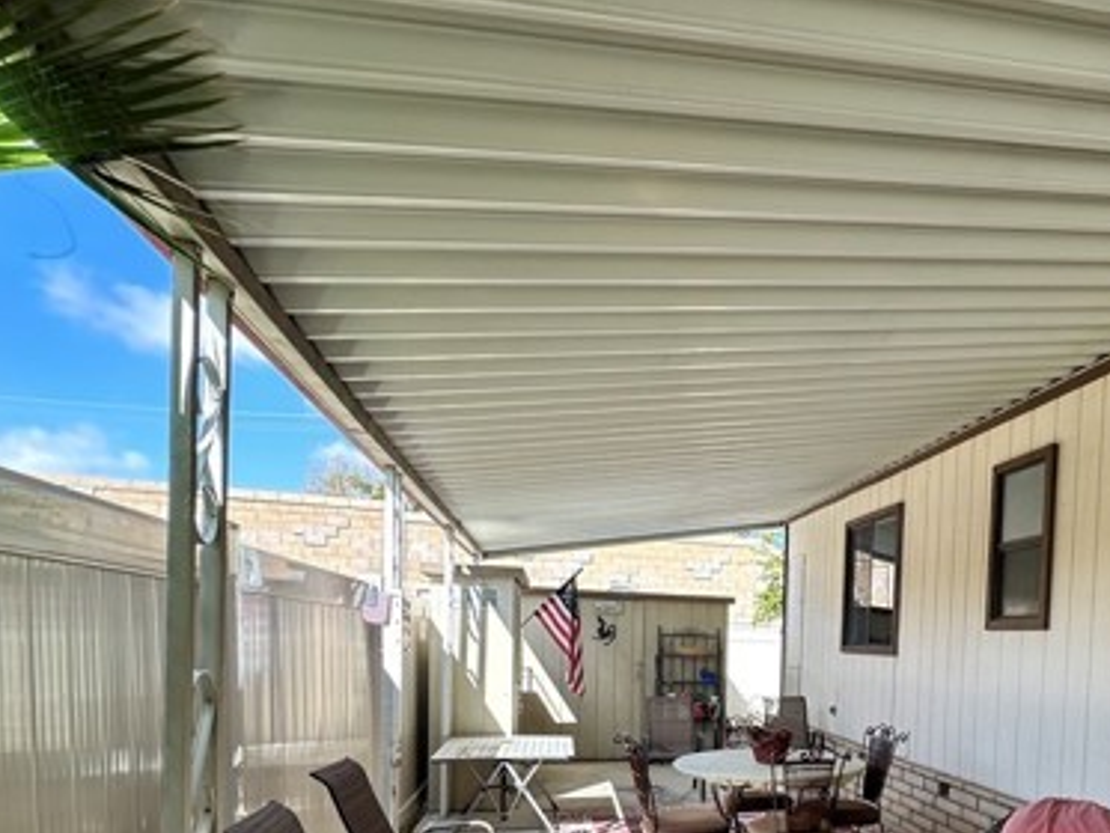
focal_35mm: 24
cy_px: 693
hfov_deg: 65.8
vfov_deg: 52.3
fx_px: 770
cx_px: 869
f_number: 2.2
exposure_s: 1/257
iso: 40
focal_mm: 2.22
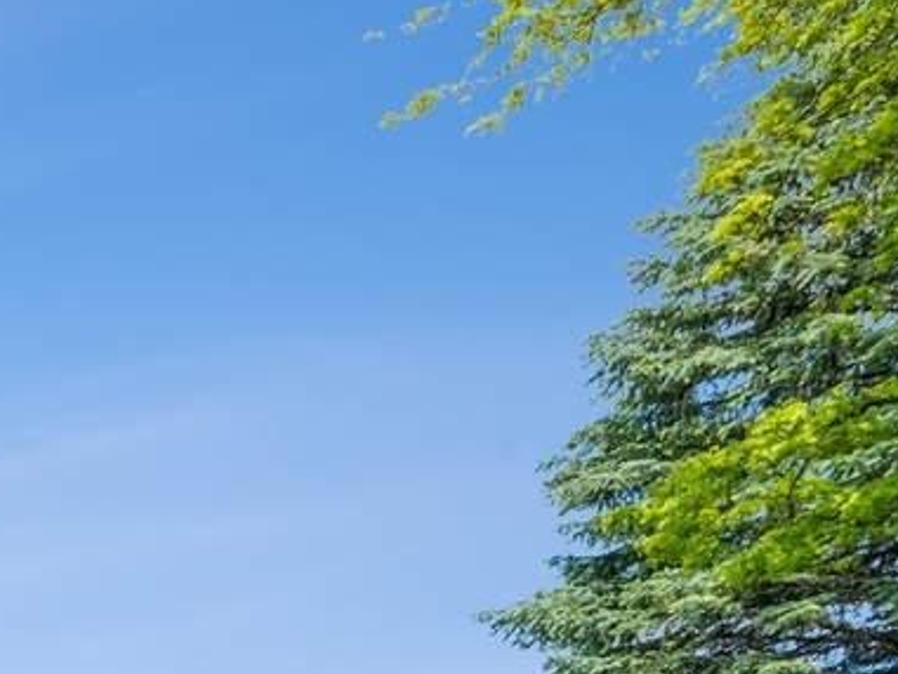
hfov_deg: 18.1
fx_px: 1272
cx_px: -990
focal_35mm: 49
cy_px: 1110
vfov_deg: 22.2
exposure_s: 1/200
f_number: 9
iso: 200
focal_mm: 12
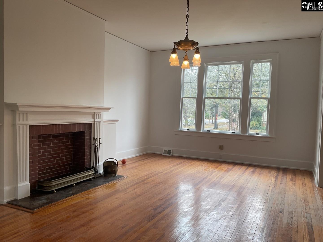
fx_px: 271
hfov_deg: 61.7
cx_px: 162
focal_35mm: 29
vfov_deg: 48.2
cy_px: 121
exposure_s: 1/120
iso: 40
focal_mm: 3
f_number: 1.8
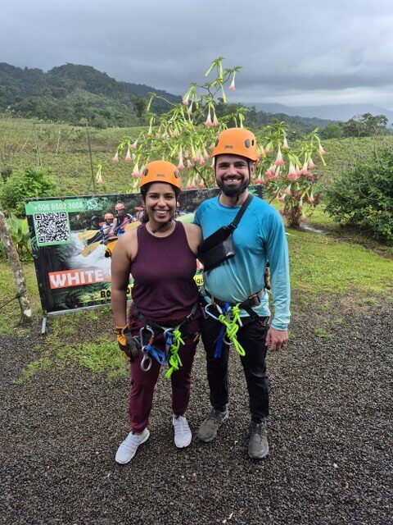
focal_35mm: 23
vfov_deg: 73.9
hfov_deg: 58.9
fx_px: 348
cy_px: 262
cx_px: 196
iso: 25
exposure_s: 1/286
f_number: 1.8
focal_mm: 5.4
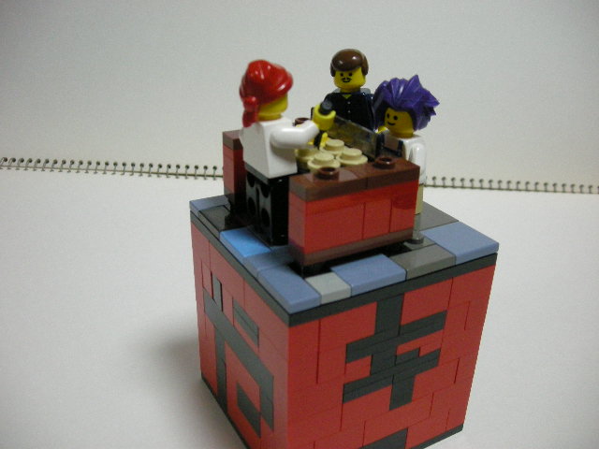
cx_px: 300
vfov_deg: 40.7
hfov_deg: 52.6
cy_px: 224
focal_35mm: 35
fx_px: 606
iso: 400
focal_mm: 5.7
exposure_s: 1/48.4
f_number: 2.8
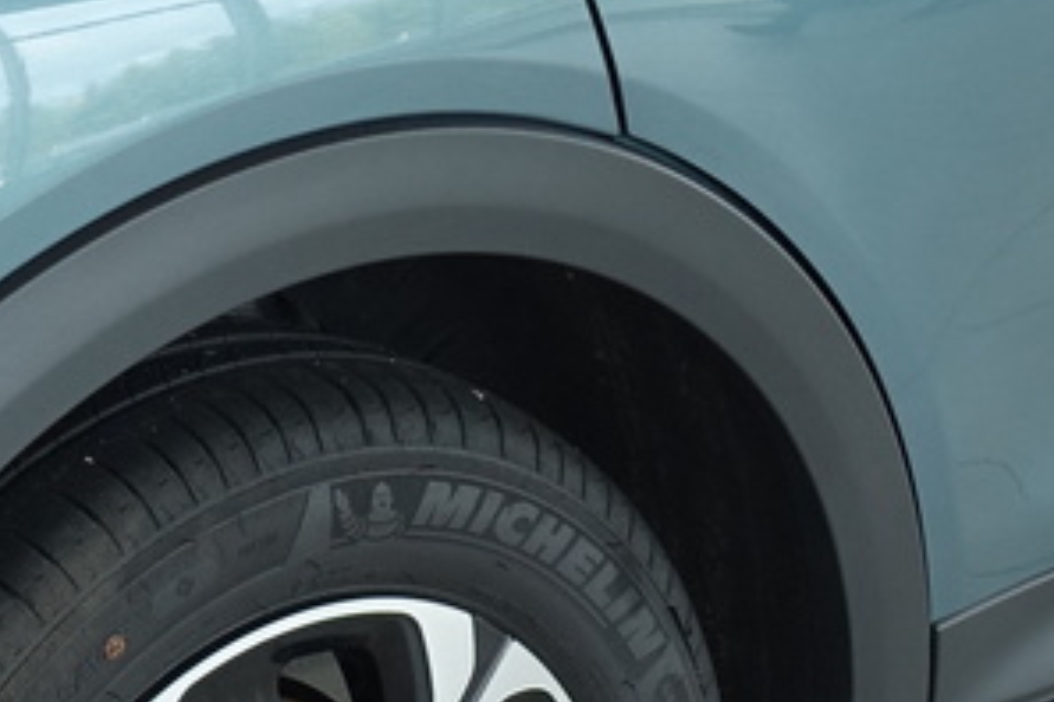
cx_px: 220
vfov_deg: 10.4
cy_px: 18
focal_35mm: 131
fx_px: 3835
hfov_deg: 15.6
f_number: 3.2
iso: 125
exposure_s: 1/80
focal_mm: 8.8
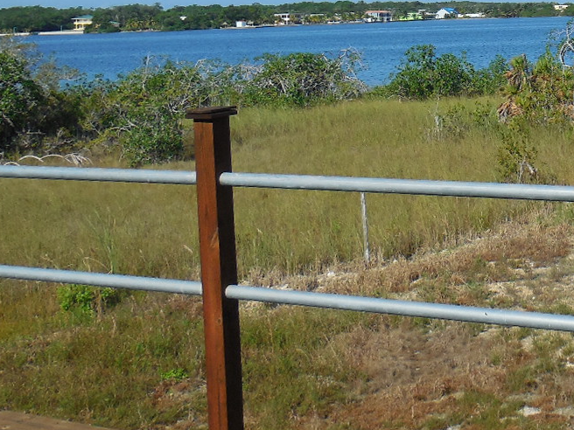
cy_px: 4
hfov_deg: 29.3
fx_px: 1011
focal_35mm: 61
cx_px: 592
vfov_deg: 23.1
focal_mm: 4.5
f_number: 6.2
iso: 125
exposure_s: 1/640
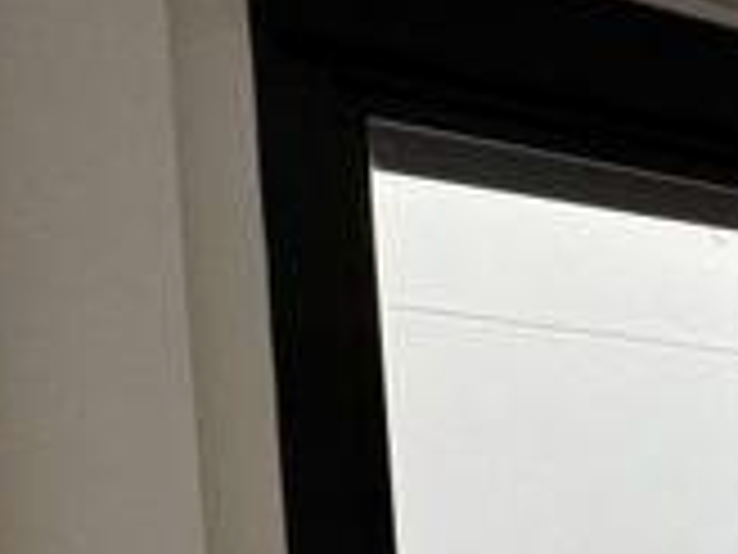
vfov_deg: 22.4
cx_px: 1312
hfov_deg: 21.6
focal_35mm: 60
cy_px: 671
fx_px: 1279
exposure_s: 1/100
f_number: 2.2
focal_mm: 2.22
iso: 160
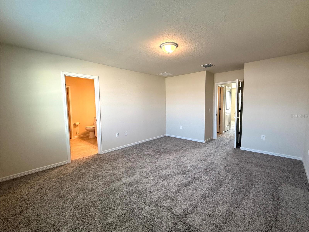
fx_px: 125
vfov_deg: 85.6
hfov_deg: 102.1
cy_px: 116
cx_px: 154
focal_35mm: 14
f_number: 2.2
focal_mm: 2.22
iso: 160
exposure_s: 1/120
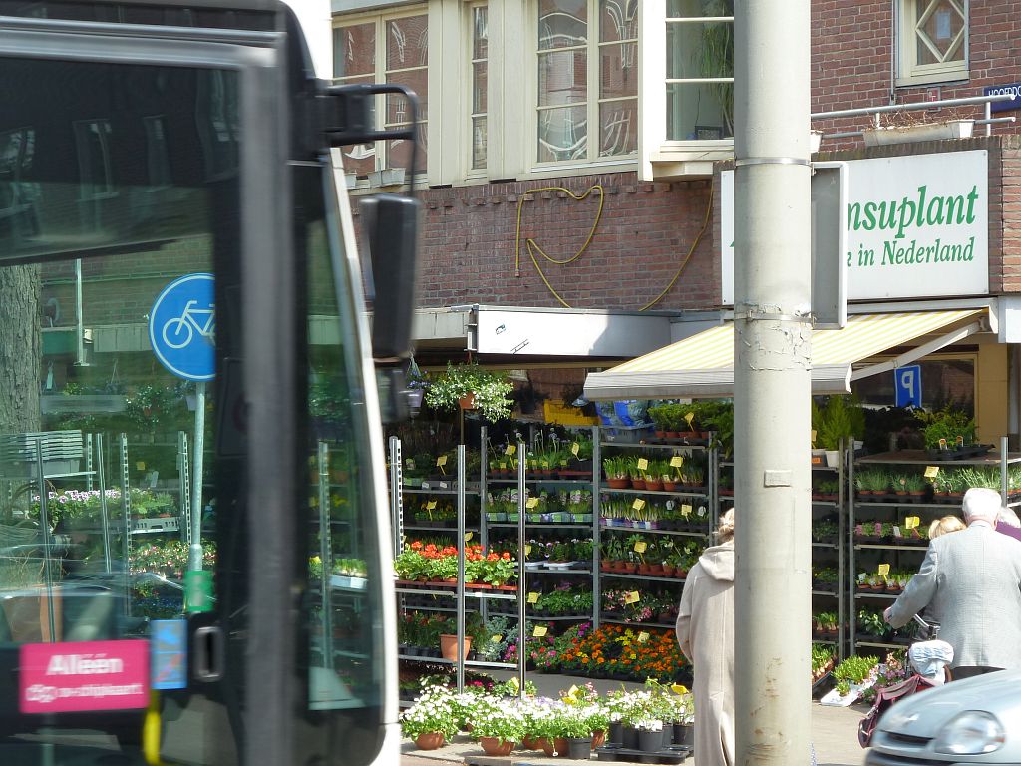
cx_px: 510
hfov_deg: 14.4
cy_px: 383
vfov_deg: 10.8
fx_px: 4041
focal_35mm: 137
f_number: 4.5
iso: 80
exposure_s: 1/160
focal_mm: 22.5
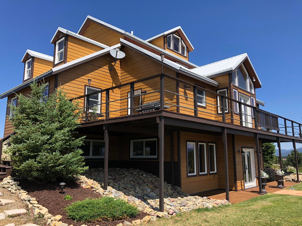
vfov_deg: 49.7
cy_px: 113
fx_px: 244
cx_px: 151
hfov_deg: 63.4
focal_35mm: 28
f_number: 1.8
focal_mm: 3.99
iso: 20
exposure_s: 1/1143
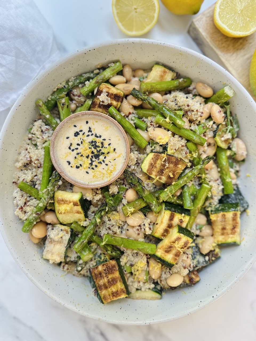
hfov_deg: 56.8
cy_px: 170
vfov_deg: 71.6
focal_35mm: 24
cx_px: 128
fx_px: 237
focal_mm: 6.86
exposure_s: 1/121
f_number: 1.78
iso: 160
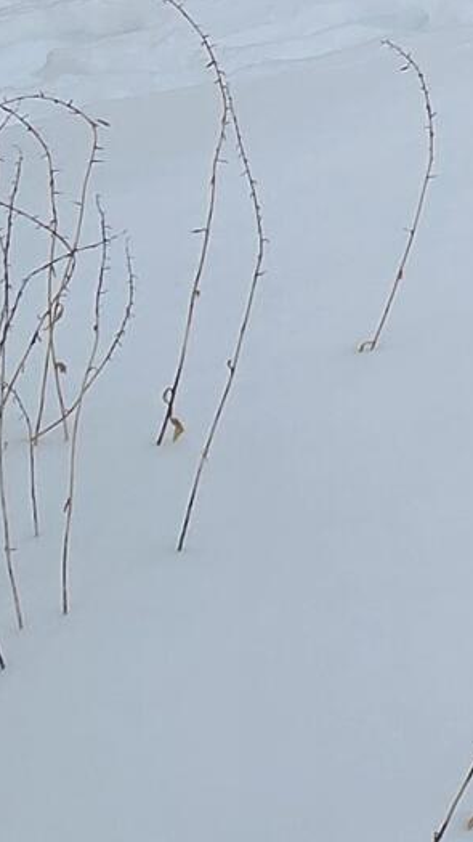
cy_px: -252
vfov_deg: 23.2
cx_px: 1323
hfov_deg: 11.0
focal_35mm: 81
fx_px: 1808
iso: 50
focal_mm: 2.2
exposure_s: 1/1016
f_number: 2.2
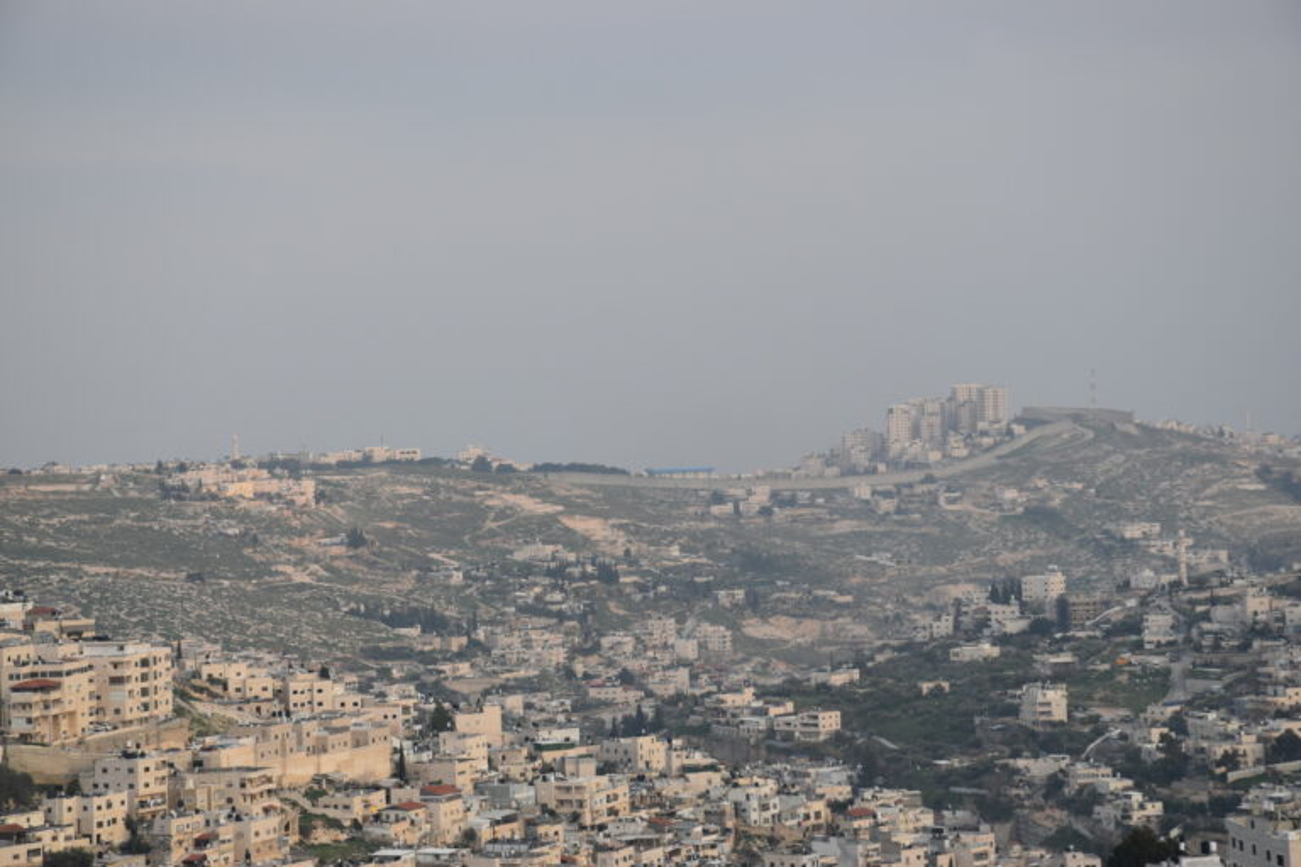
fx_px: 4065
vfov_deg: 12.2
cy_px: 434
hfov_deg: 18.2
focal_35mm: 112
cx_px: 650
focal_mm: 75
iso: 320
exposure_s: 1/250
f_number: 8
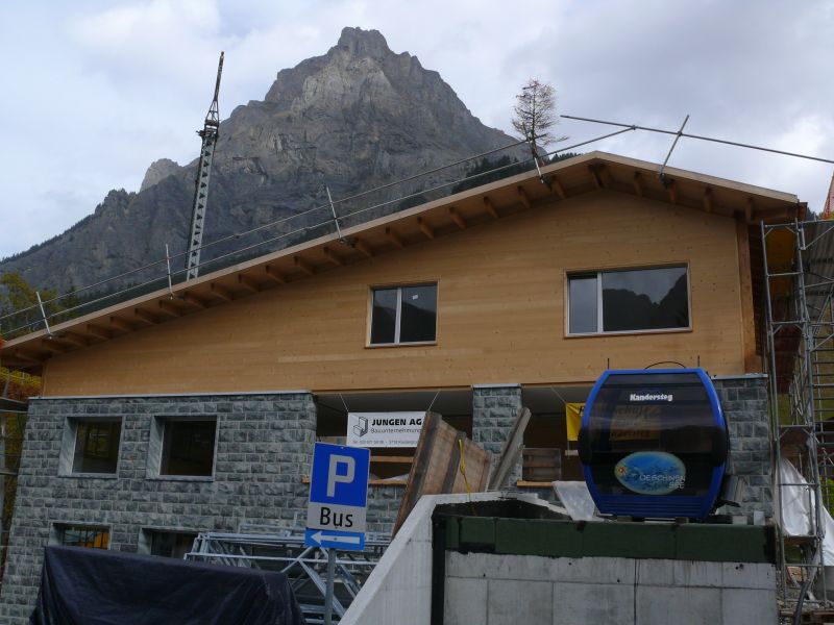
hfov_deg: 52.6
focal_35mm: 35
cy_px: 312
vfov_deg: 40.7
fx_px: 843
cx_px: 417
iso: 100
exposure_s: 1/400
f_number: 6.3
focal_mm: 7.4
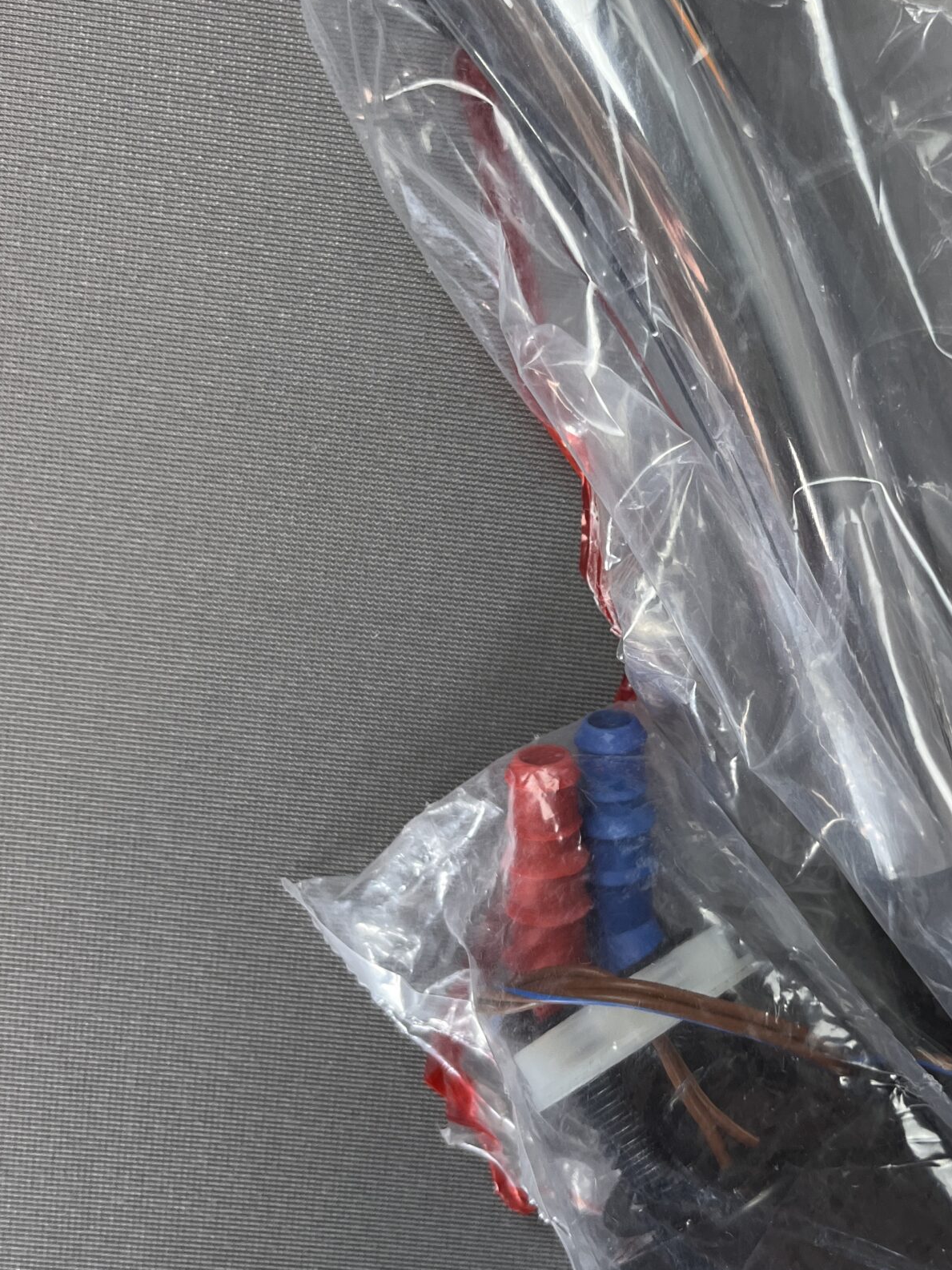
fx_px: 1540
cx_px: 722
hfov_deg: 33.6
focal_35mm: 42
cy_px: 623
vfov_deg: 44.8
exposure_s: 1/100
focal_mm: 5.1
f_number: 1.6
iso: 100
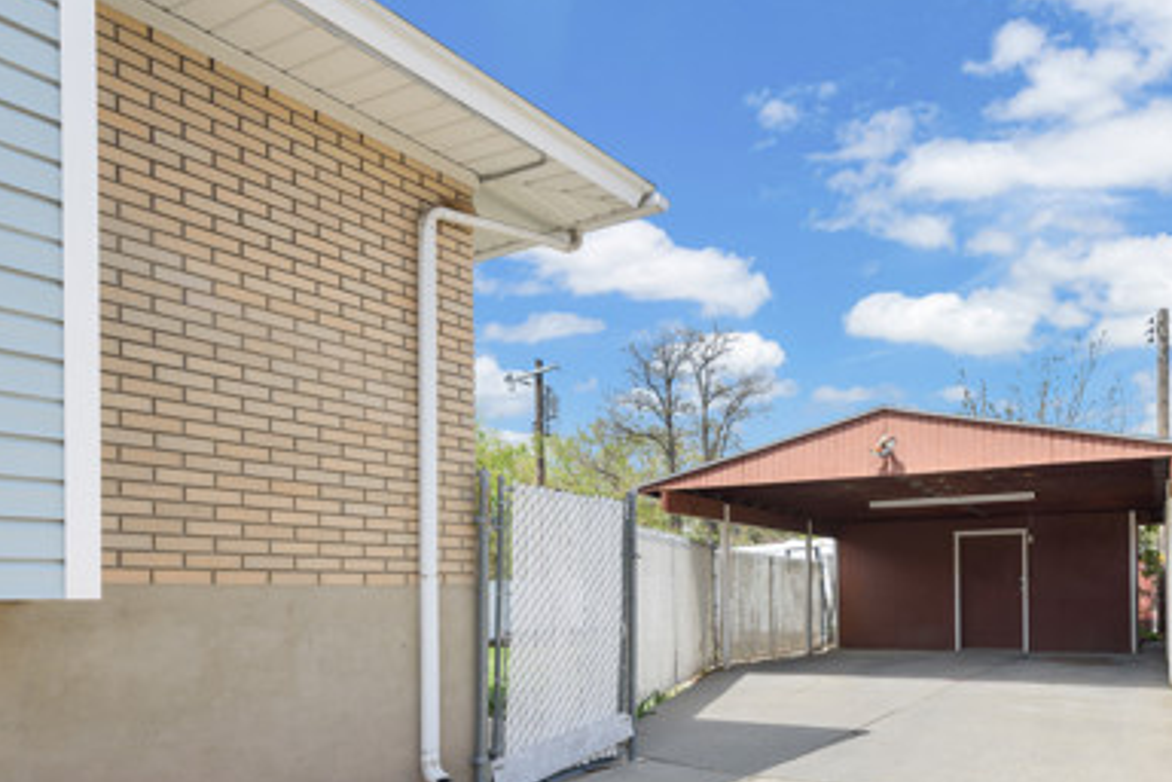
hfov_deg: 68.3
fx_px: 814
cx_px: 833
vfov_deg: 49.0
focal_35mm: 25
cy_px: 599
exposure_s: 1/60
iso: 100
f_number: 8
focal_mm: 16
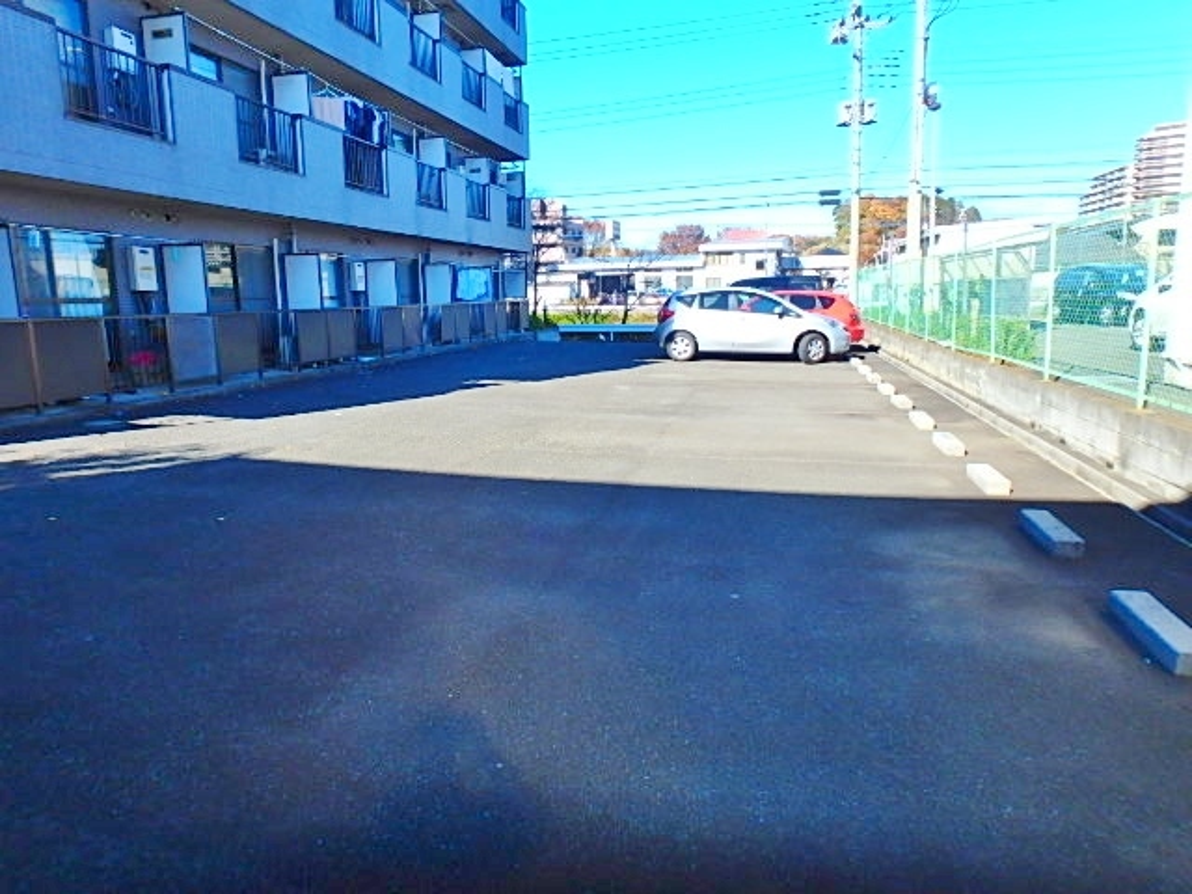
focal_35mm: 21
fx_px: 723
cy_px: 447
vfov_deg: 63.4
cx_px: 596
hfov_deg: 79.0
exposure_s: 1/500
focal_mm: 3.7
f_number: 3.5
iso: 125
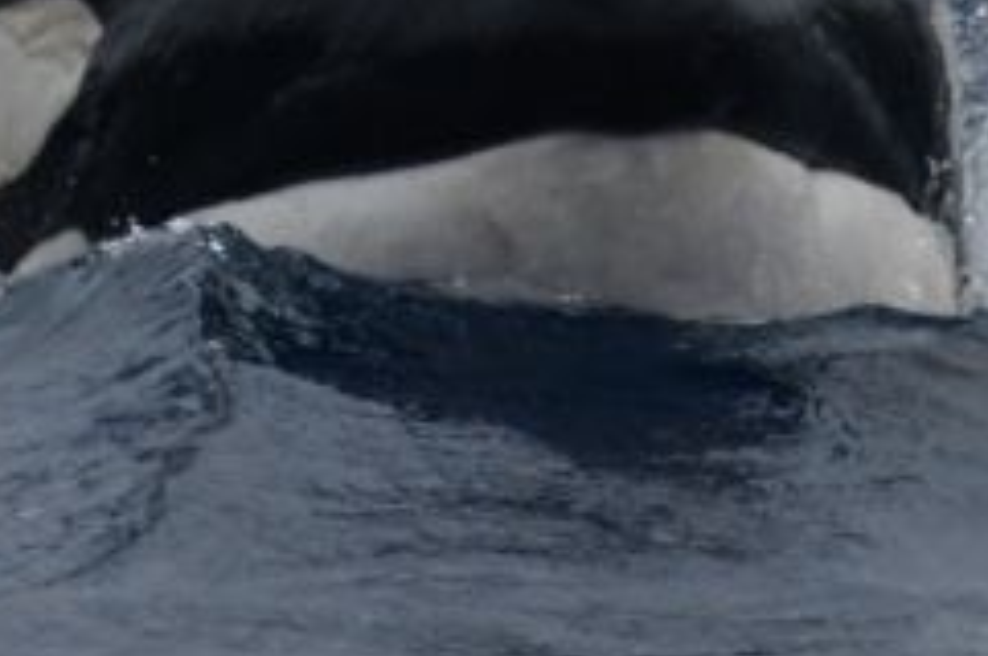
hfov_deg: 1.0
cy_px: -392
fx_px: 54650
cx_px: 275
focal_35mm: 1994
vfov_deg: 0.7
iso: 1250
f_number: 6.3
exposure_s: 1/8000
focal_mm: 600
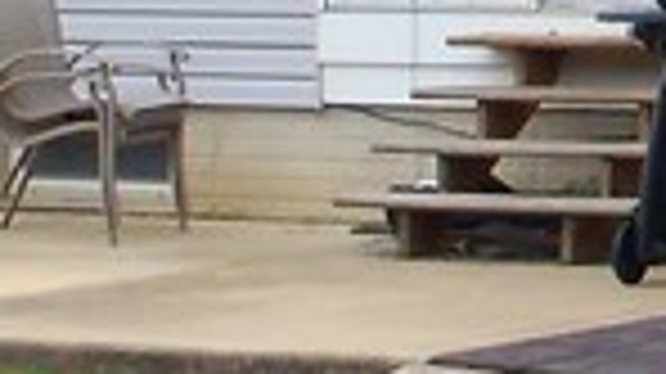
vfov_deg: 4.5
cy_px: -446
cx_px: 1008
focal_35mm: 264
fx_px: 4659
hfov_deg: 8.0
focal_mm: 6.3
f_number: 3
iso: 64
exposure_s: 1/400
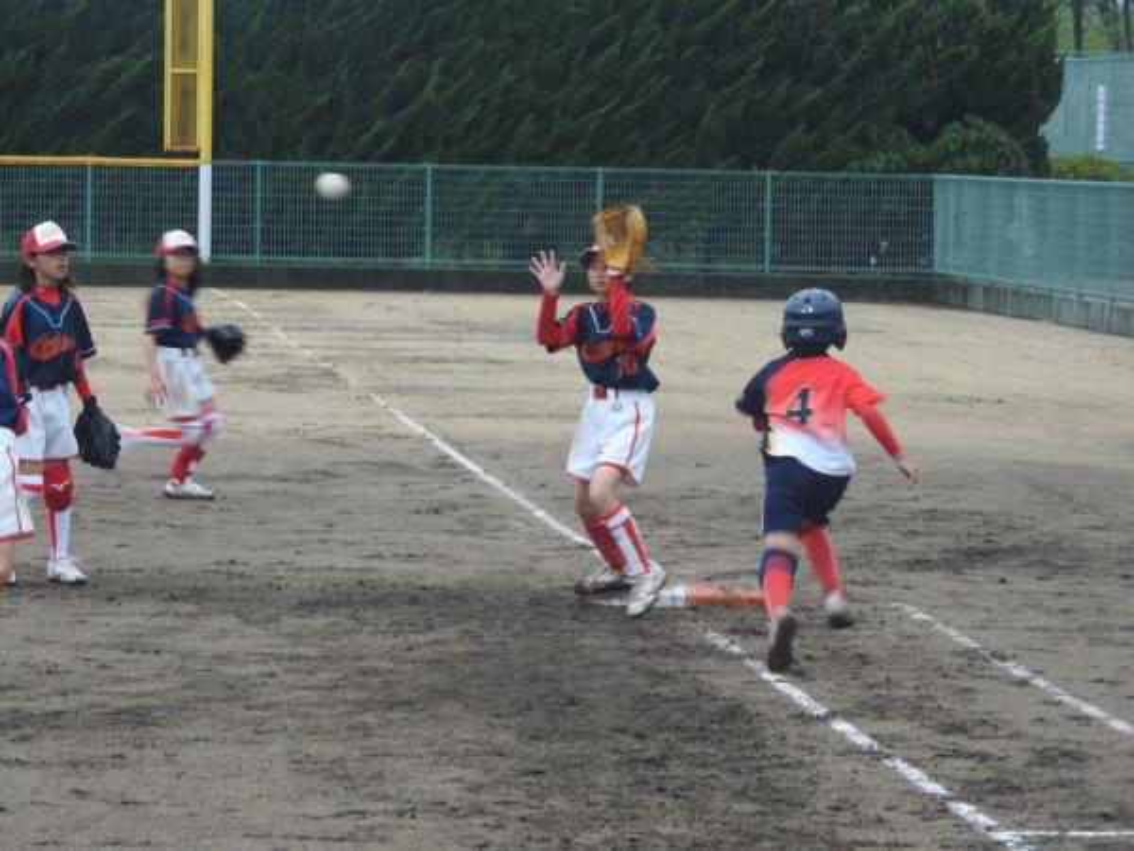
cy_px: 426
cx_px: 567
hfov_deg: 9.9
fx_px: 6552
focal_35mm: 200
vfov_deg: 7.4
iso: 100
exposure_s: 1/80
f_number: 5.3
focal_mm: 35.8
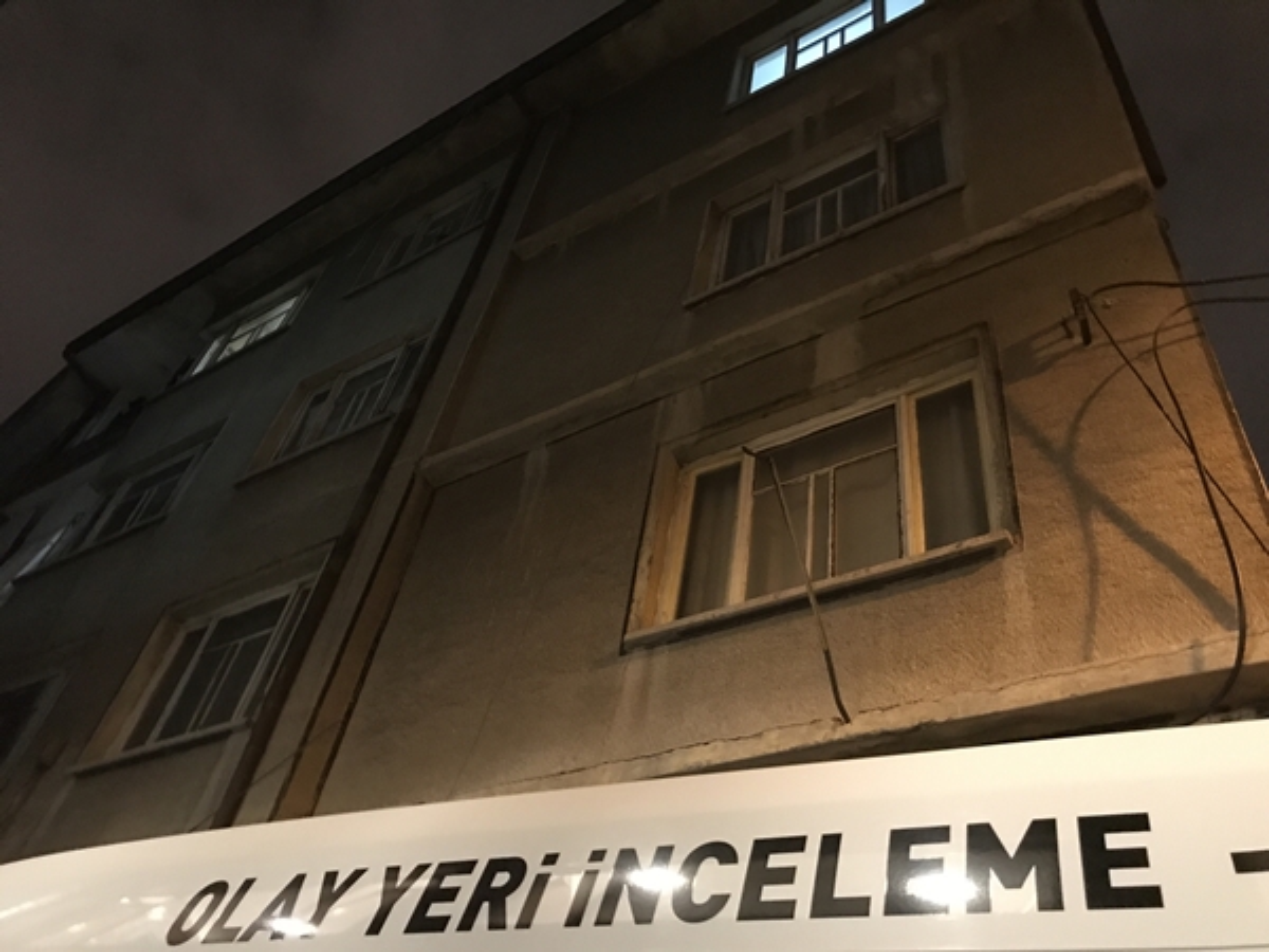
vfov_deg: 49.7
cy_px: 476
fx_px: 1026
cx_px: 634
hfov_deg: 63.4
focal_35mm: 28
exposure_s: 1/4
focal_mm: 3.99
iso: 125
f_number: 1.8
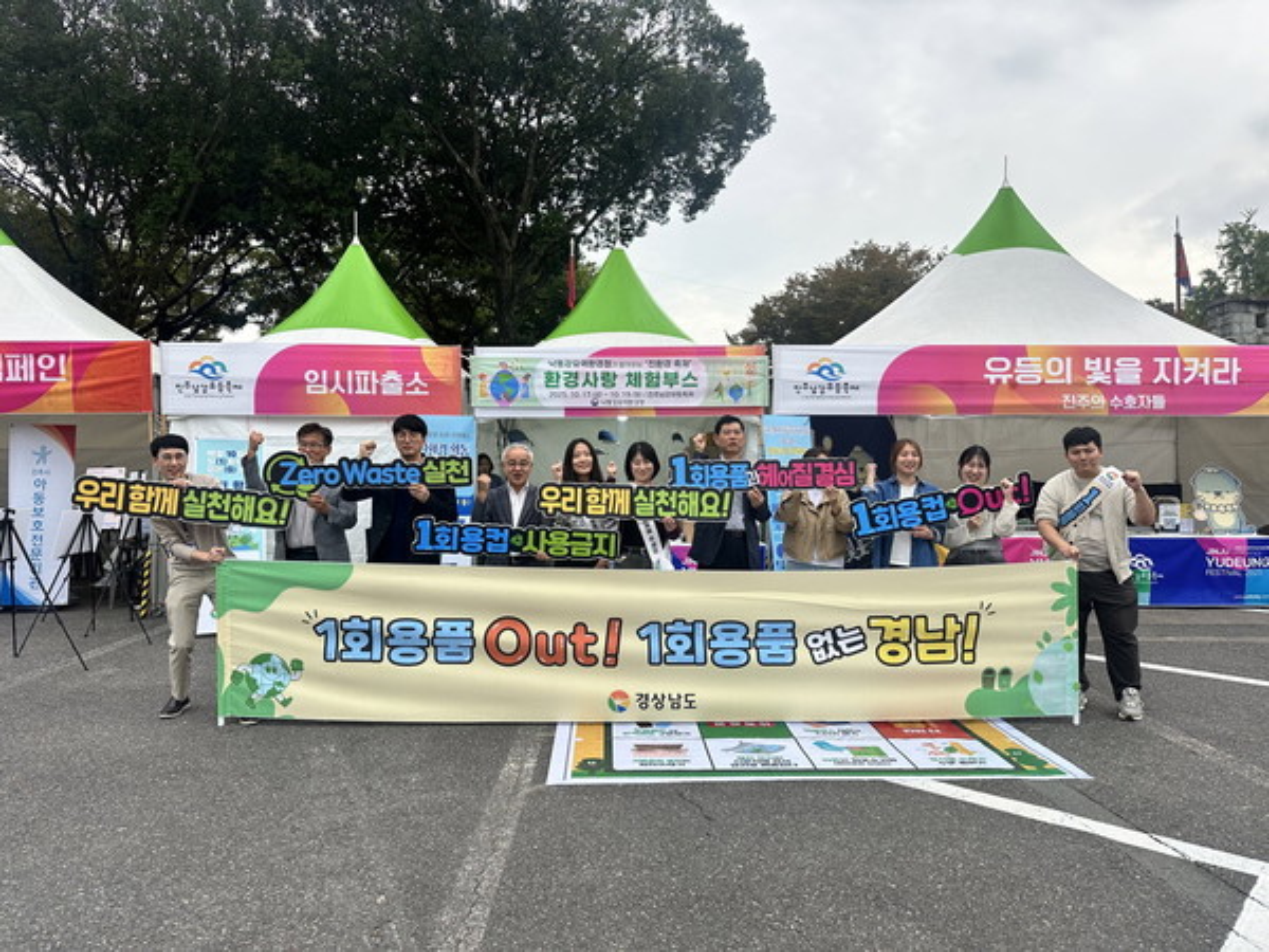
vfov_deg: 56.8
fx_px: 880
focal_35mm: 24
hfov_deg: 71.6
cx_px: 634
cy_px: 476
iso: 80
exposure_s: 1/386
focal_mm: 6.86
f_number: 1.78
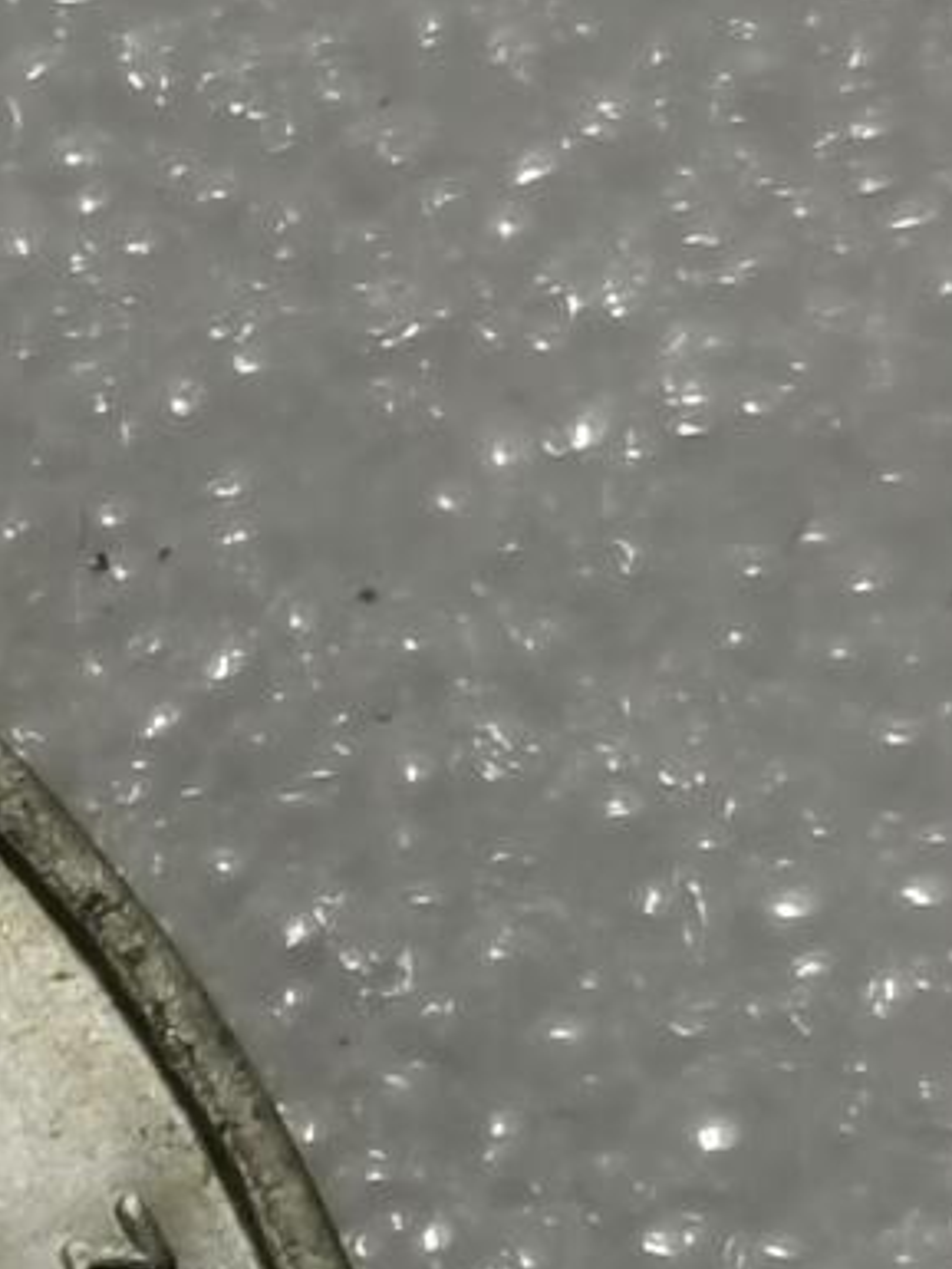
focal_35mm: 332
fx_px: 12167
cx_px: -1258
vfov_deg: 5.9
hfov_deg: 4.4
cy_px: 1665
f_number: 1.8
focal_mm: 5.58
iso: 50
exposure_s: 1/126
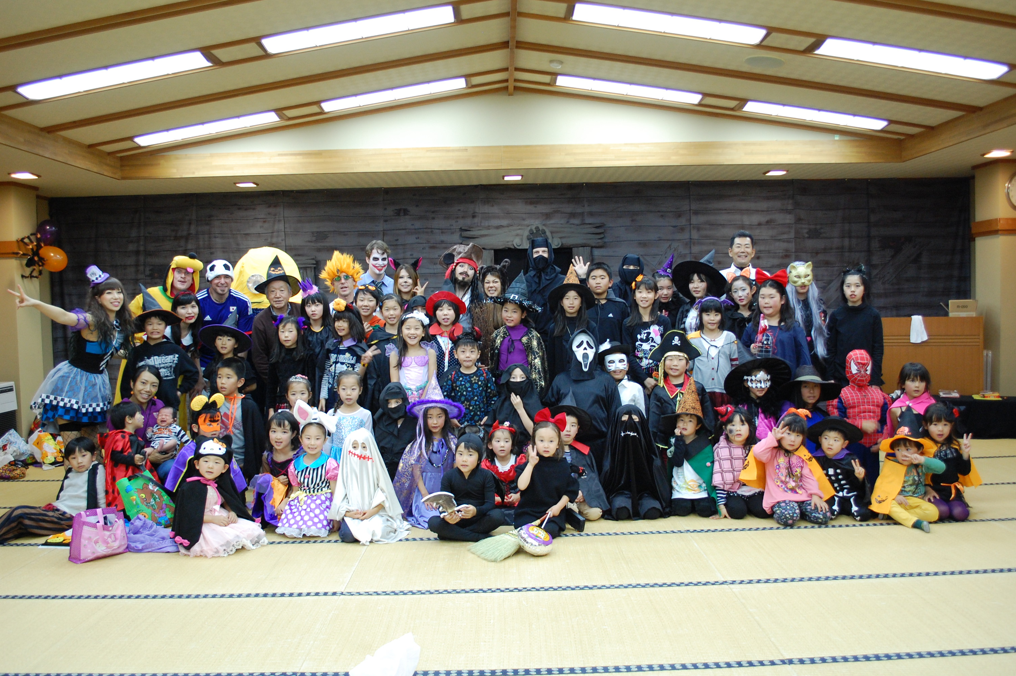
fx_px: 846
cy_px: 338
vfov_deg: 43.5
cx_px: 508
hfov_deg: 62.0
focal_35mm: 30
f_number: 3.8
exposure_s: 1/20
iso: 800
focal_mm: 20
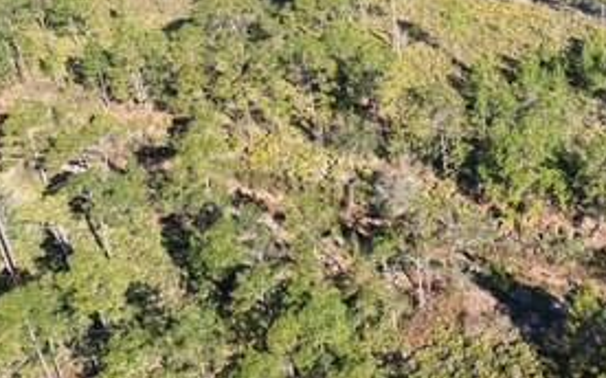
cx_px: 619
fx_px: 974
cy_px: 99
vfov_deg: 21.8
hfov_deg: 31.7
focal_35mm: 59
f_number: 1.7
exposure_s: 1/1000
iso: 100
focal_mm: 6.72
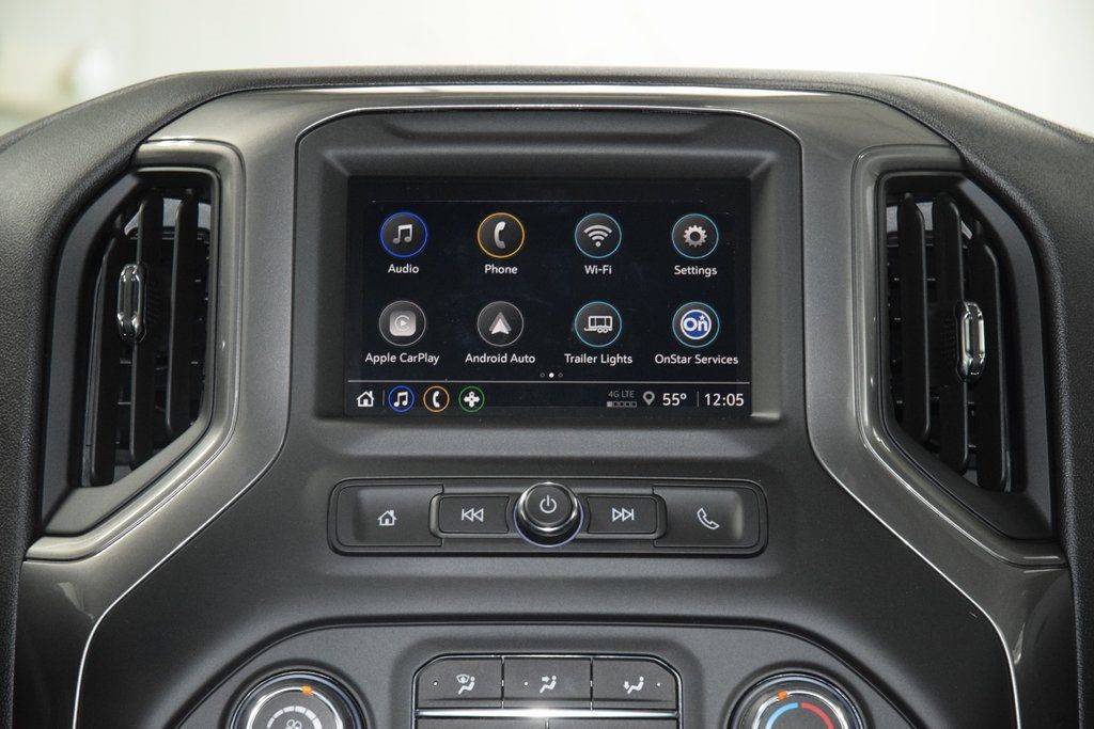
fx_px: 3191
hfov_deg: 19.5
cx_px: 547
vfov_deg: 13.0
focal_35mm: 105
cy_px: 364
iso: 3200
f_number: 4.5
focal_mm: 70
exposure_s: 1/60
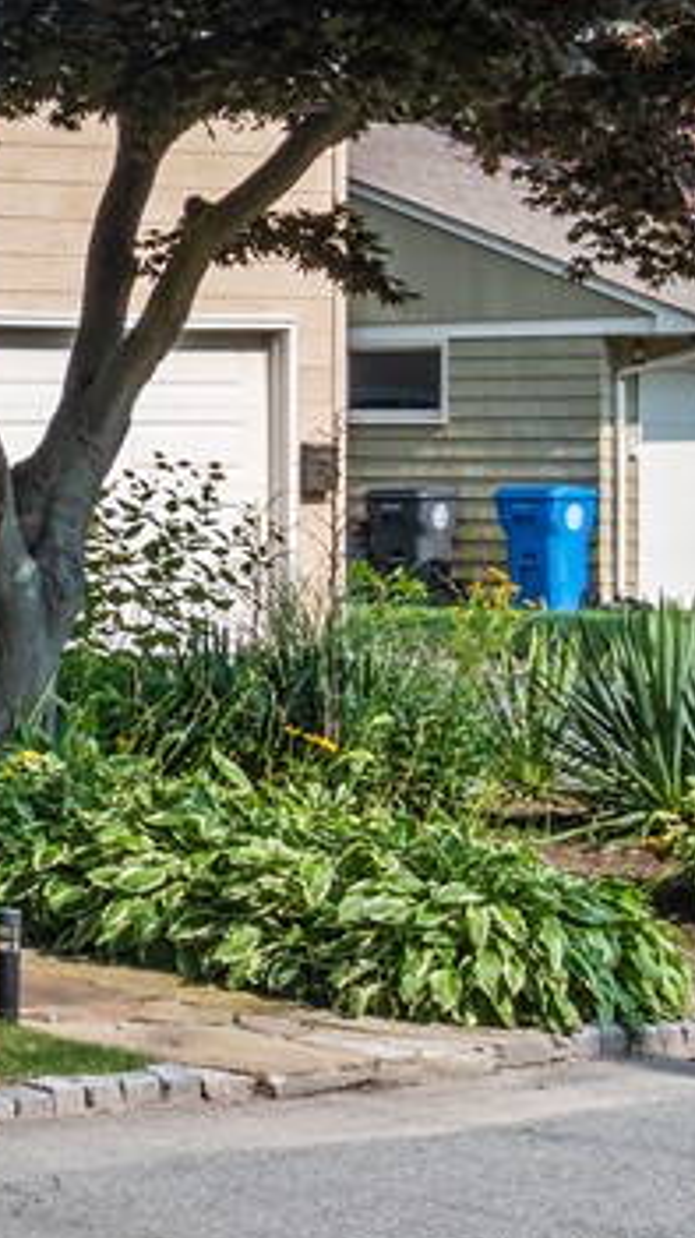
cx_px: -1185
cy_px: 250
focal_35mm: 107
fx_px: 3511
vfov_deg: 19.8
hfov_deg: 9.5
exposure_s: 1/100
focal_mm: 22
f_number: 14
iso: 400
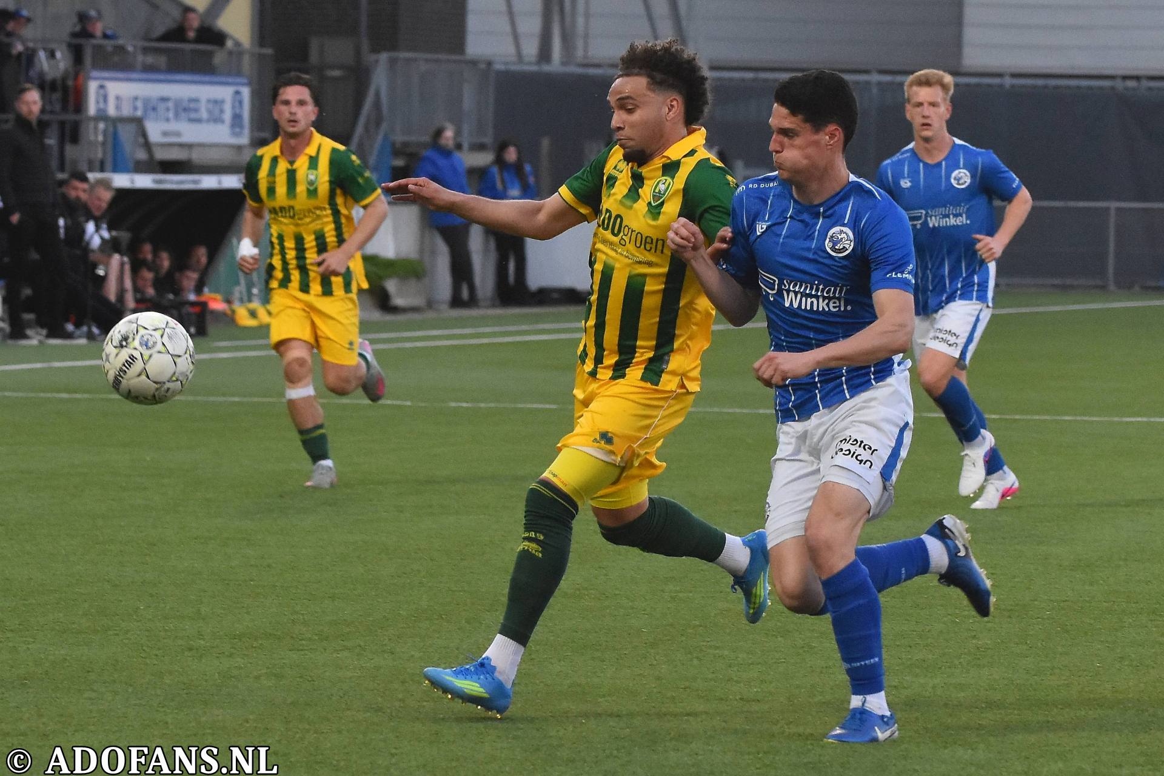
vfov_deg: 8.7
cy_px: 388
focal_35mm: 158
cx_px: 582
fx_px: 5092
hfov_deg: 13.0
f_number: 4
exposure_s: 1/1000
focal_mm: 105
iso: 2000
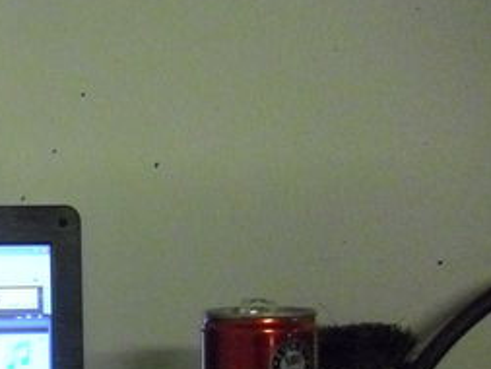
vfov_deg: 15.2
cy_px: 350
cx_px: -107
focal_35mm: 96
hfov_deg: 19.2
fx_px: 1362
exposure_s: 1/40
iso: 800
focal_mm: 6.2
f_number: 2.8
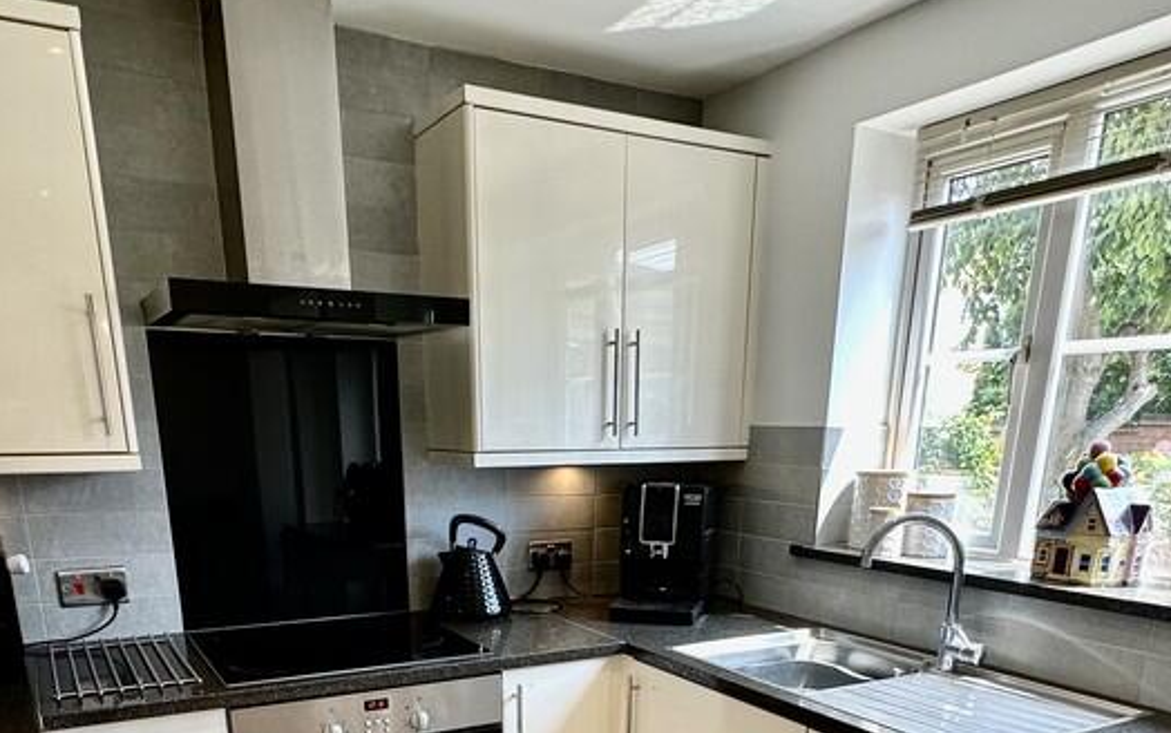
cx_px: 565
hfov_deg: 64.6
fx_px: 926
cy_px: 737
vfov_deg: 38.3
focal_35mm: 29
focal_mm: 2.22
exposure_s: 1/100
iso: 125
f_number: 2.2
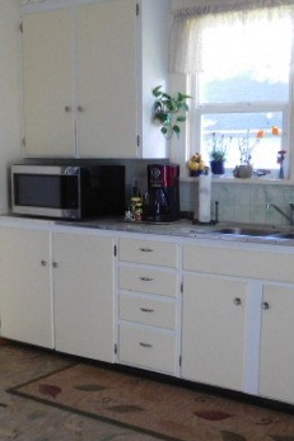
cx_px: 158
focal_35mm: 48
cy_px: 261
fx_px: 589
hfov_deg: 28.0
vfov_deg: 41.0
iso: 320
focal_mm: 4.5
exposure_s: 1/30
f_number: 3.4
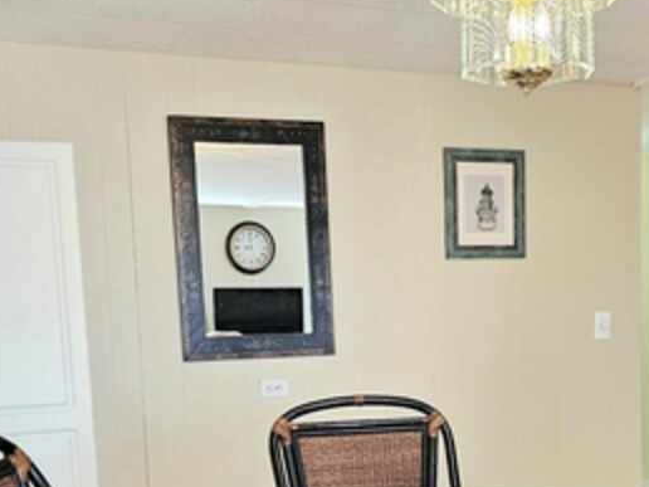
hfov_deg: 33.6
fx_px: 1069
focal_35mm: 57
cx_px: 414
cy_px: 434
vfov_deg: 24.9
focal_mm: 6.3
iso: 160
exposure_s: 1/120
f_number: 1.7
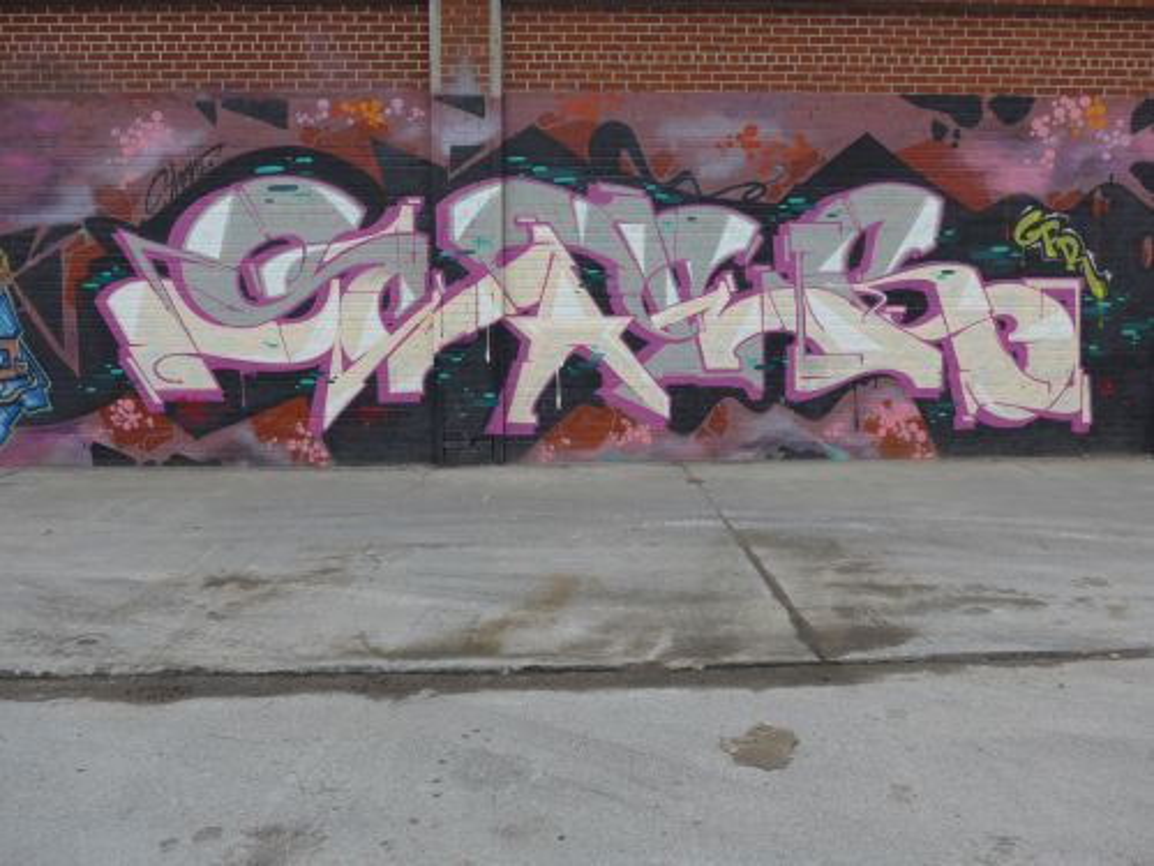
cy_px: 433
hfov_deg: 61.7
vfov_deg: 48.2
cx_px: 577
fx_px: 967
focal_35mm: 29
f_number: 2.8
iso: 80
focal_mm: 6
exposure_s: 1/500
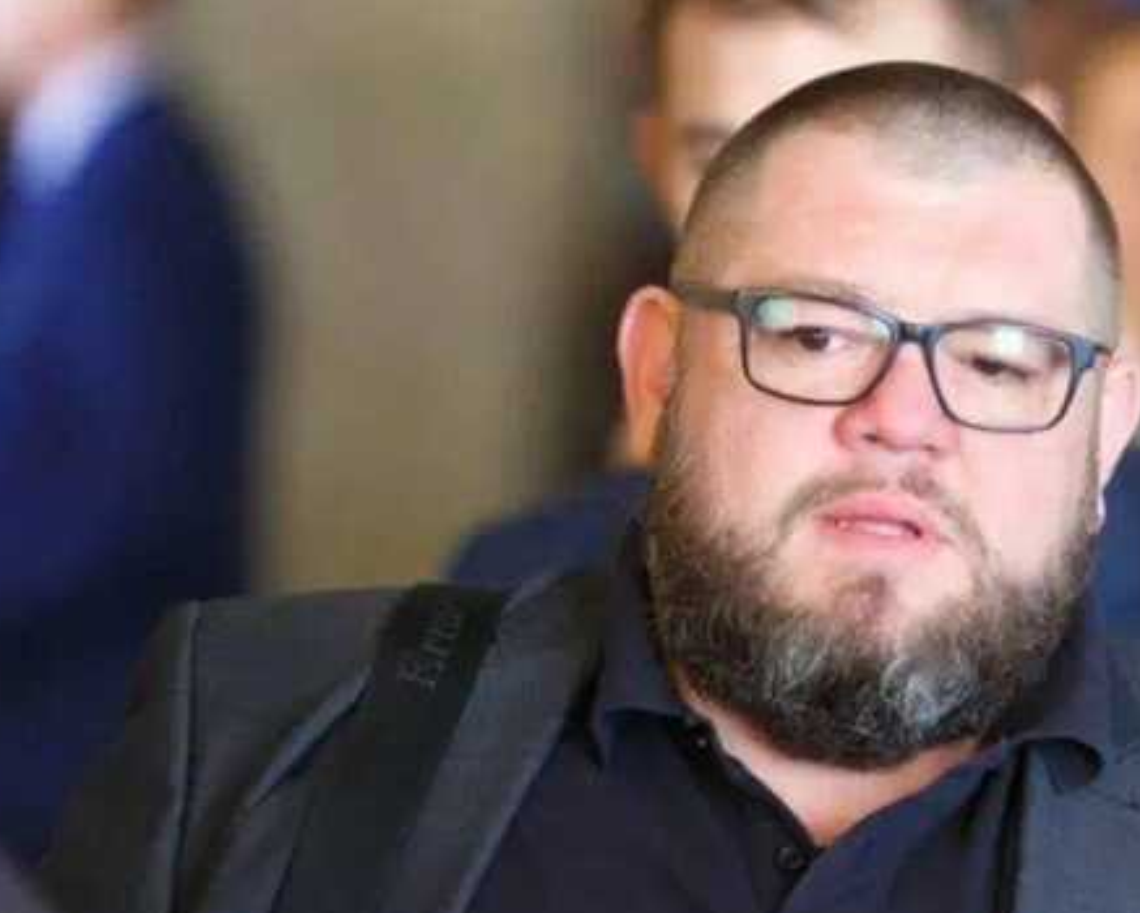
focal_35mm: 103
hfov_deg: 18.5
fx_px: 3477
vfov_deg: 15.0
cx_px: 793
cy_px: 548
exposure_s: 1/250
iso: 1000
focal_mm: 75
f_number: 3.5
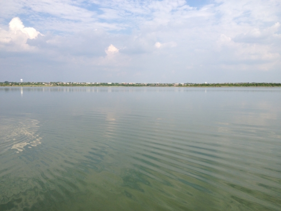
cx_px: 140
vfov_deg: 40.7
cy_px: 106
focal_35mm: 35
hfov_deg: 52.6
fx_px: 284
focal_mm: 4.28
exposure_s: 1/1905
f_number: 2.4
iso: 64
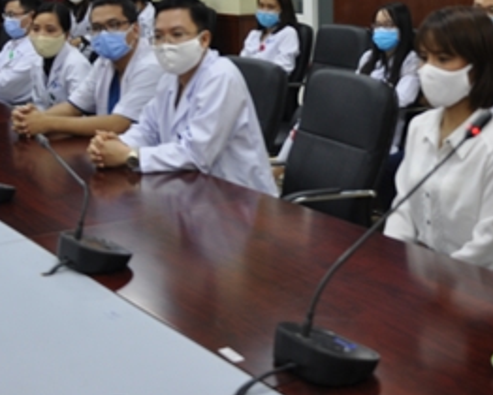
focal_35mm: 73
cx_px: 290
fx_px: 1068
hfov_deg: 25.9
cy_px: 24
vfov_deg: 20.4
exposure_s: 1/20
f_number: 4.5
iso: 200
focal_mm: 21
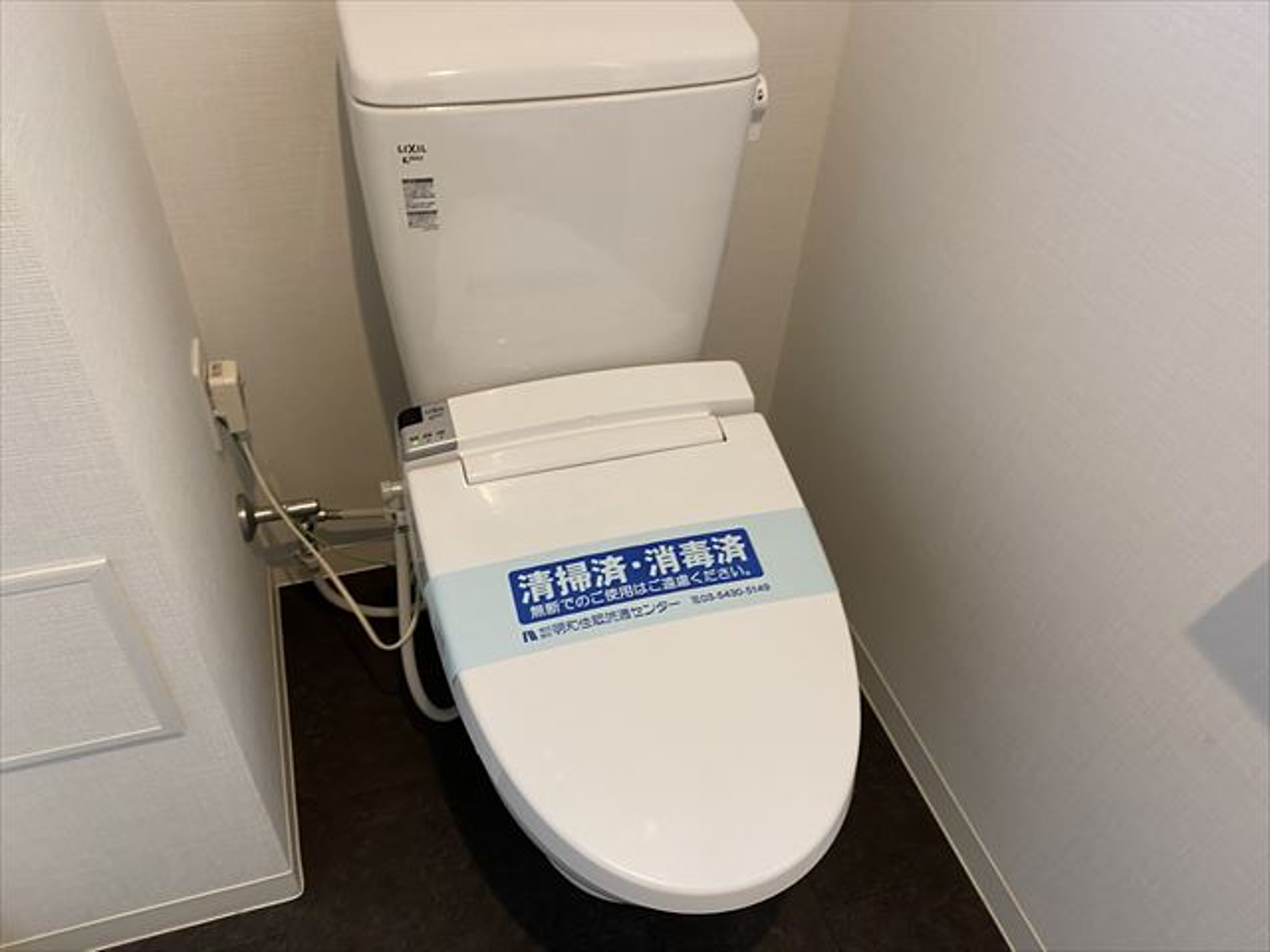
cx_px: 635
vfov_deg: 53.1
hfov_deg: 67.3
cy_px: 476
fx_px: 954
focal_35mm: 26
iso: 100
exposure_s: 1/50
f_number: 1.8
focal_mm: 4.25
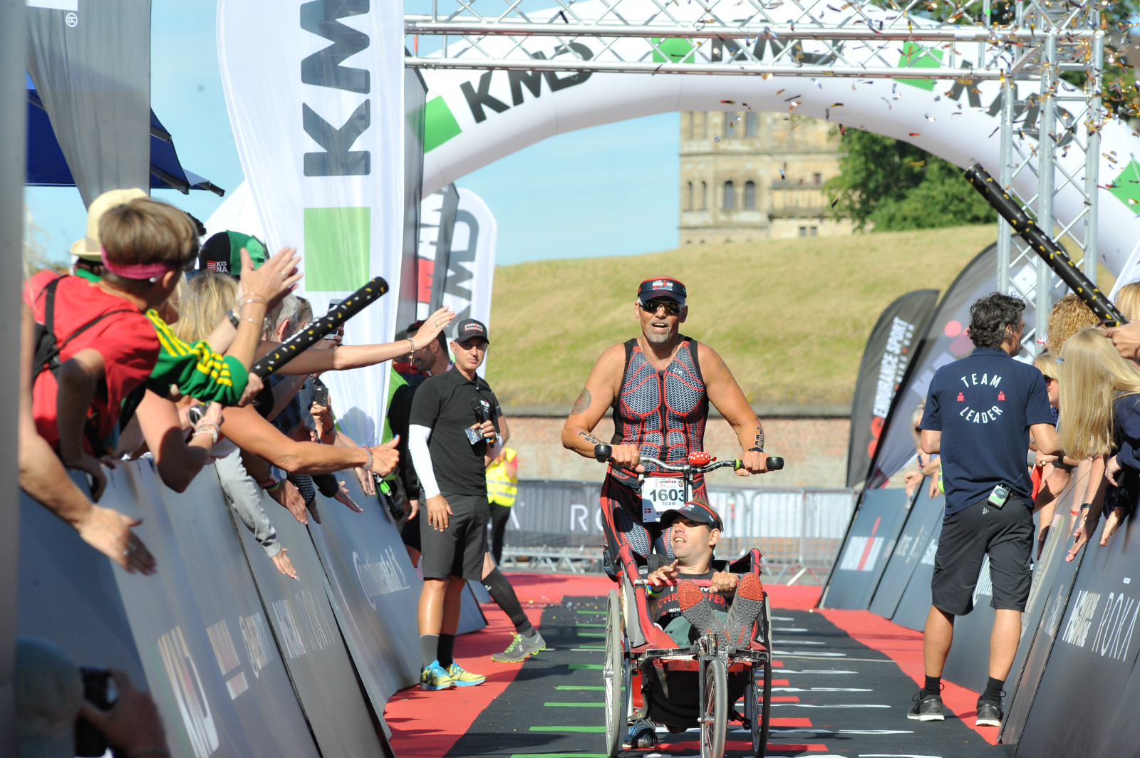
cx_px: 570
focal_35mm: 180
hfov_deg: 11.4
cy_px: 379
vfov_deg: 7.6
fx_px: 5695
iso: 800
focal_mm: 180
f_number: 10
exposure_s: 1/1250
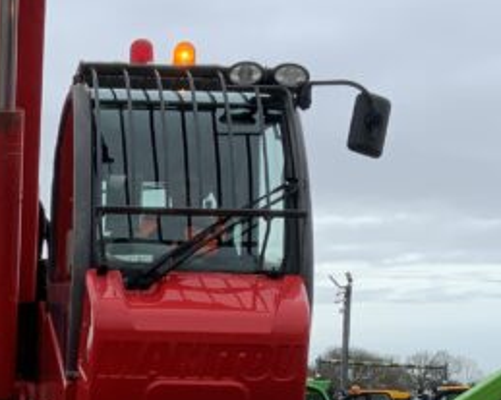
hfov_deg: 17.0
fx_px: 1660
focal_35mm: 112
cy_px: 549
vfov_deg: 13.2
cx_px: 70
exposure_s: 1/509
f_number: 1.8
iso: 16
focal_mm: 3
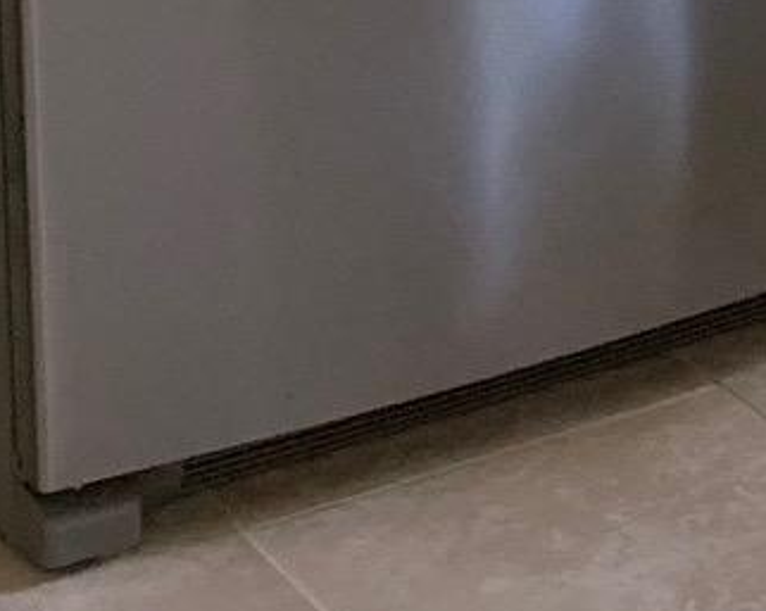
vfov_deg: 8.7
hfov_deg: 11.6
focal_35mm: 159
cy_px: -903
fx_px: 3601
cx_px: 1132
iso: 320
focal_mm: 4.25
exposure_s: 1/60
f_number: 1.8
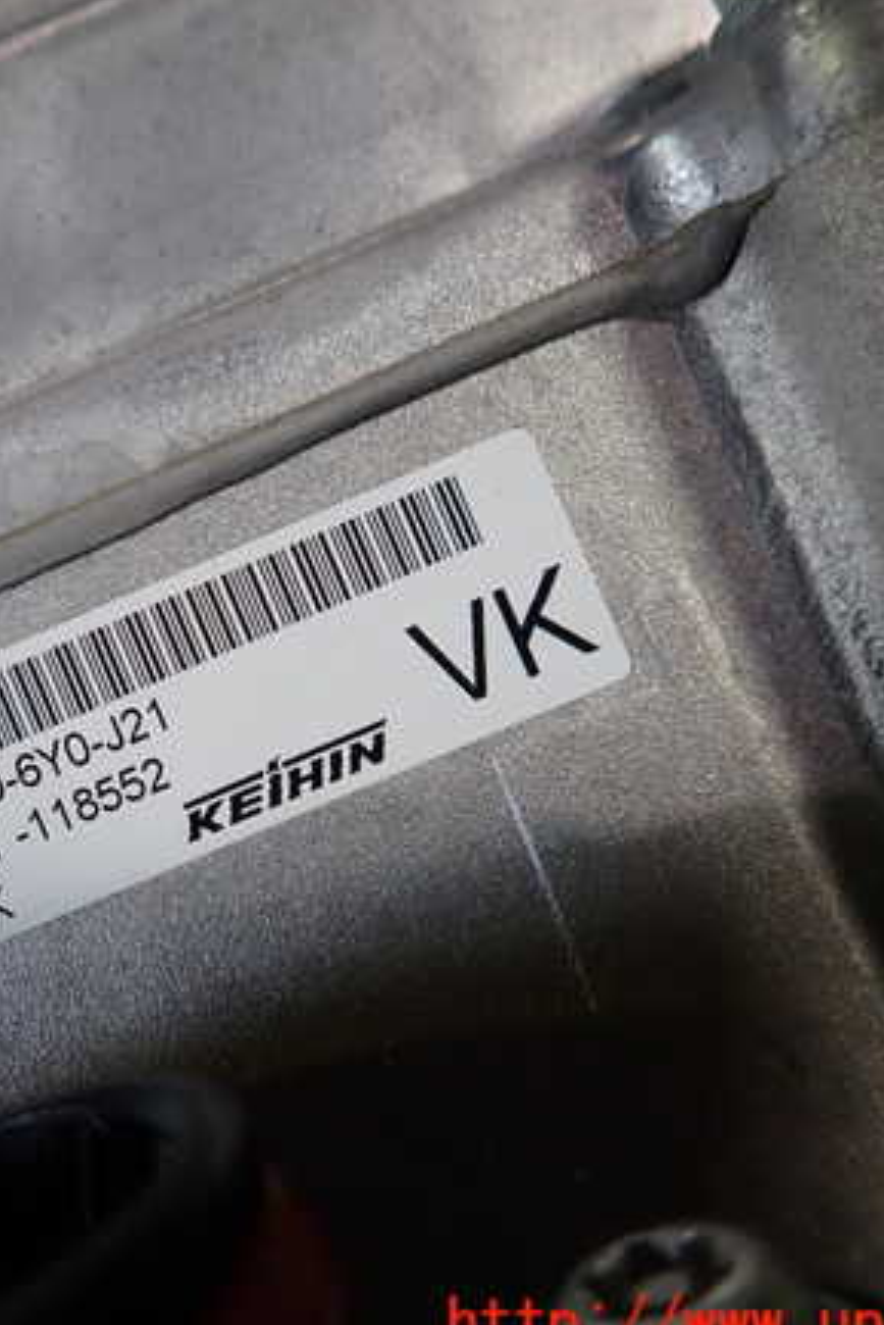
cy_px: 676
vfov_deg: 53.1
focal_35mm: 36
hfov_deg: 36.0
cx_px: 220
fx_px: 1325
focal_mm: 4.5
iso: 100
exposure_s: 1/60
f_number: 2
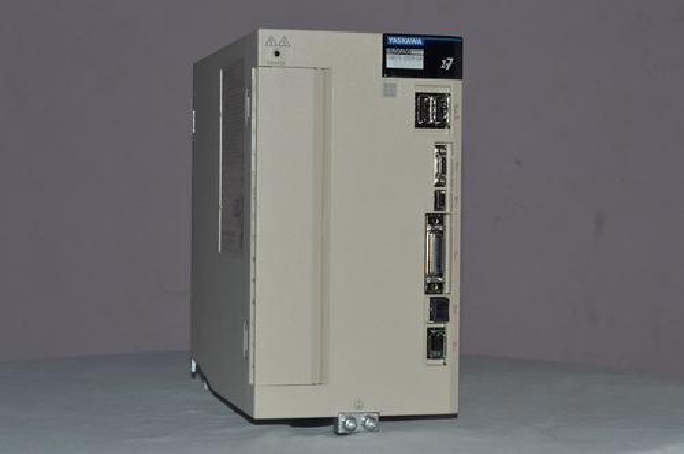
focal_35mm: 75
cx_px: 342
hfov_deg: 27.0
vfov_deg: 18.1
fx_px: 1423
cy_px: 227
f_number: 16
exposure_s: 1/60
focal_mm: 50
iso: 100
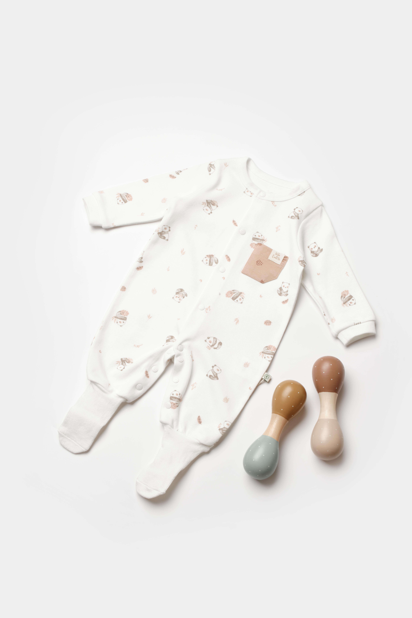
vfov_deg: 43.6
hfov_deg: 29.9
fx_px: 772
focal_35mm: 45
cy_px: 309
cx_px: 206
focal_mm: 30.2
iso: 125
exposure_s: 1/125
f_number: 14
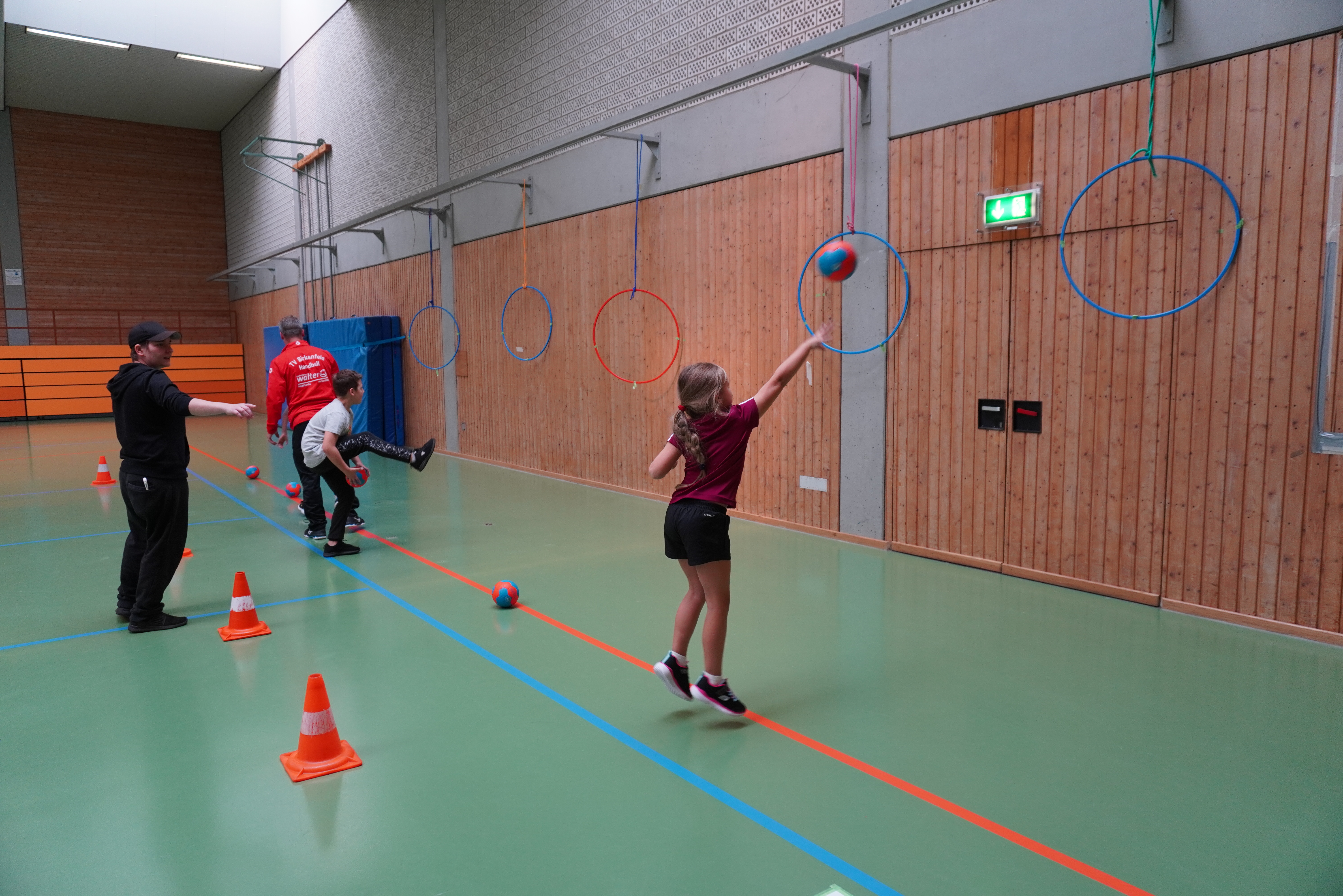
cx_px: 672
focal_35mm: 24
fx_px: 895
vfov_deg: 53.1
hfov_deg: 73.7
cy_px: 448
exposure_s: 1/160
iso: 640
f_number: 4
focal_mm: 16
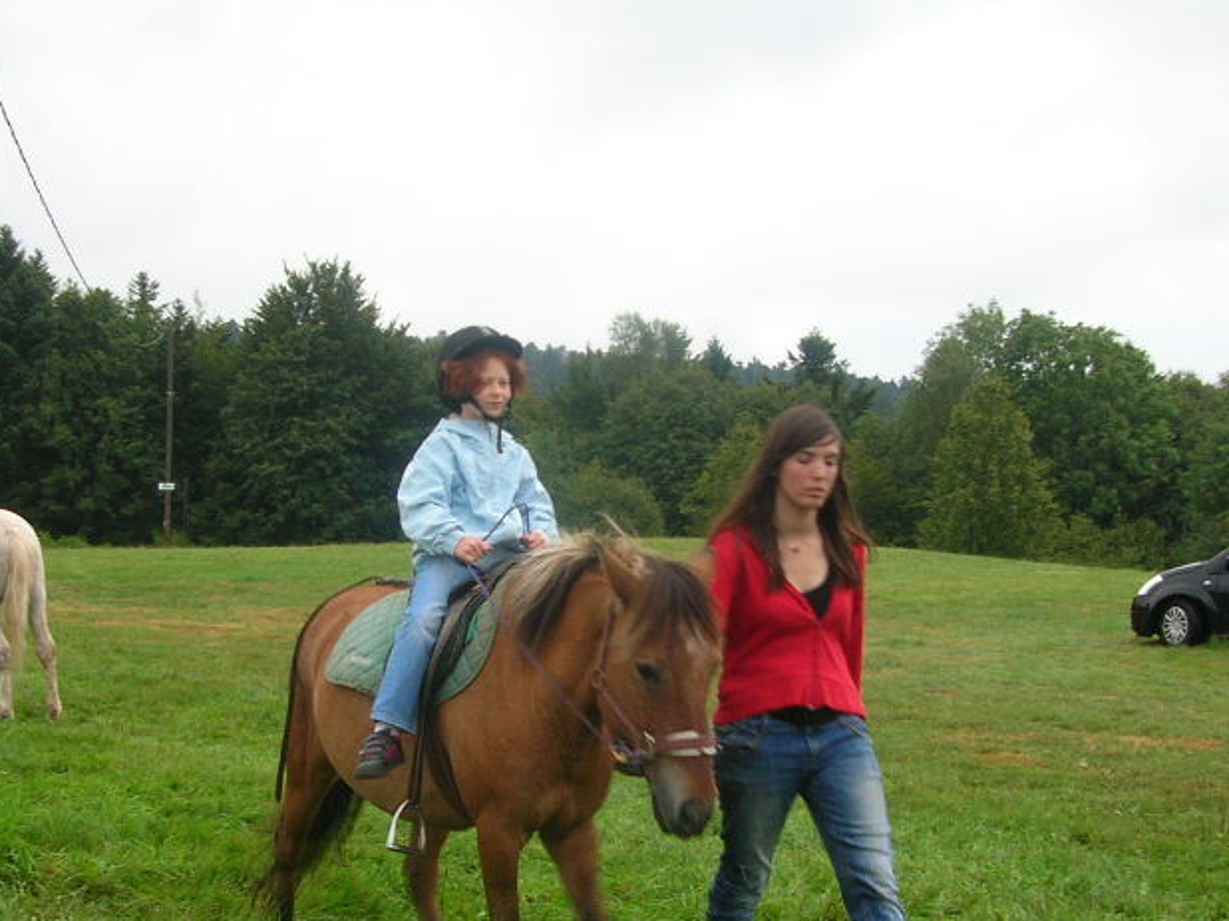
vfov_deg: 25.1
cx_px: 593
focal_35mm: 58
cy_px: 577
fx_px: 2058
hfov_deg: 33.2
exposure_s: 1/49
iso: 50
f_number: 2.8
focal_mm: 5.8
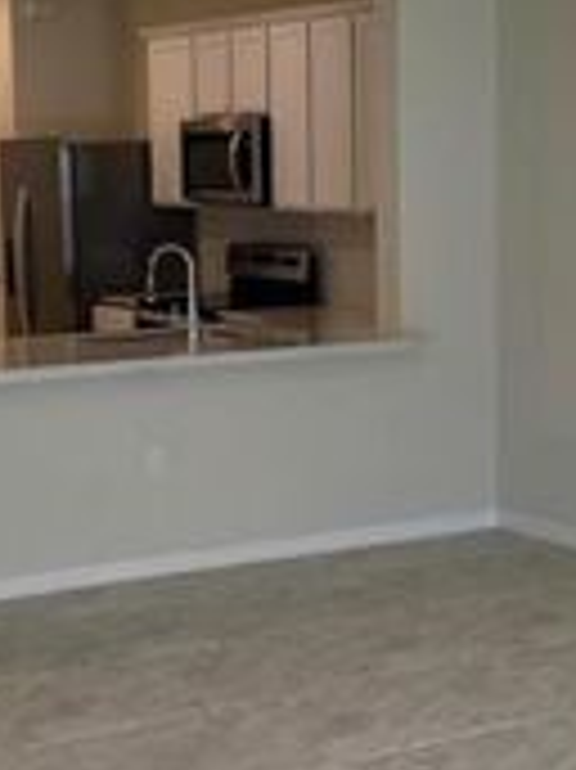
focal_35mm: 81
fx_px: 1799
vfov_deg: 24.1
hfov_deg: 18.2
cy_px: 320
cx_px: 295
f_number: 1.6
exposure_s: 1/146
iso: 50
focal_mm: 5.1
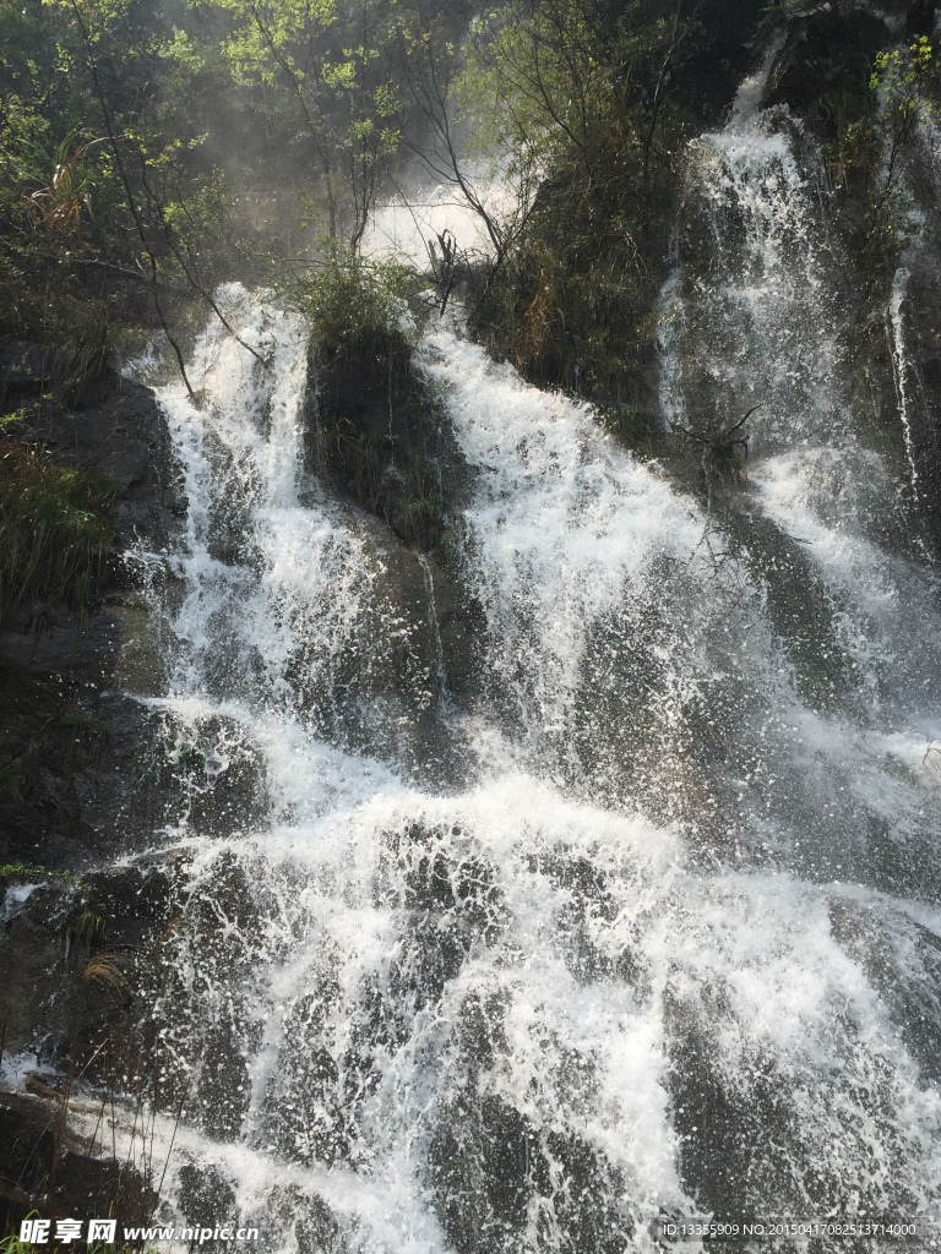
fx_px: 1051
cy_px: 627
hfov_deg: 48.2
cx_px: 470
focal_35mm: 29
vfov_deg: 61.7
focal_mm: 4.15
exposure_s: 1/1799
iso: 32
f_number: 2.2
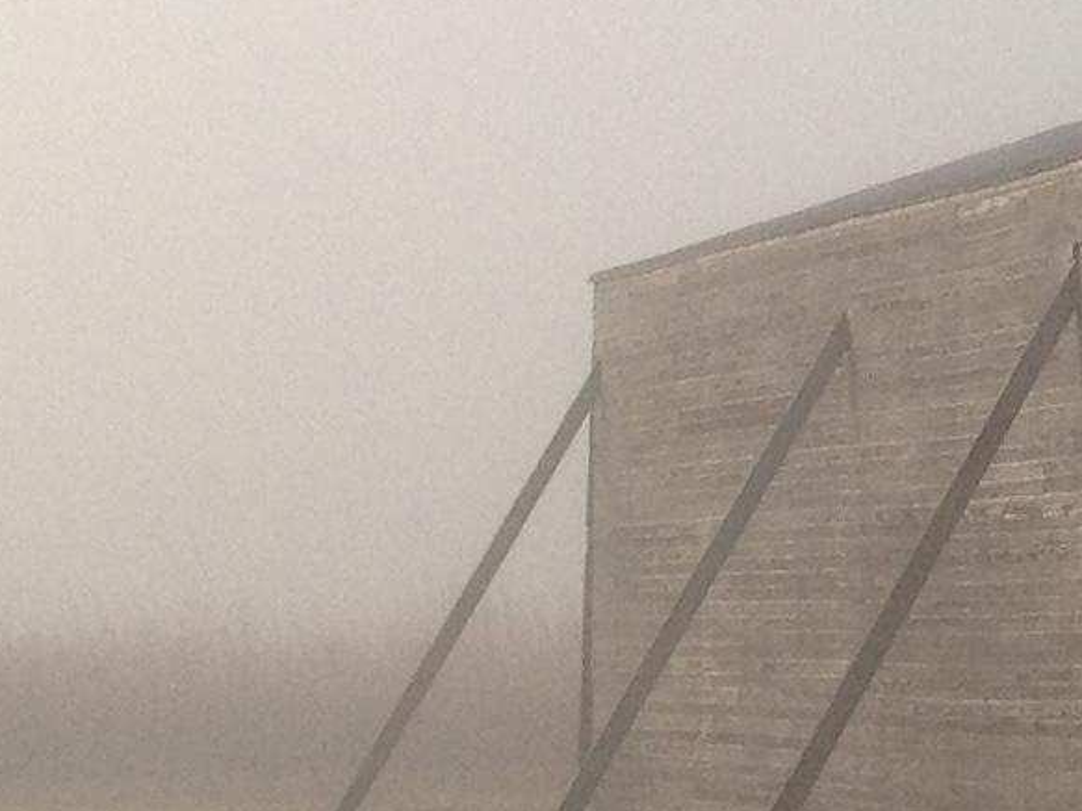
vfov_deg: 7.5
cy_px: 32
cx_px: 2066
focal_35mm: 196
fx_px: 6125
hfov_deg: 9.5
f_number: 2.4
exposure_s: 1/1284
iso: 50
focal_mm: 4.28
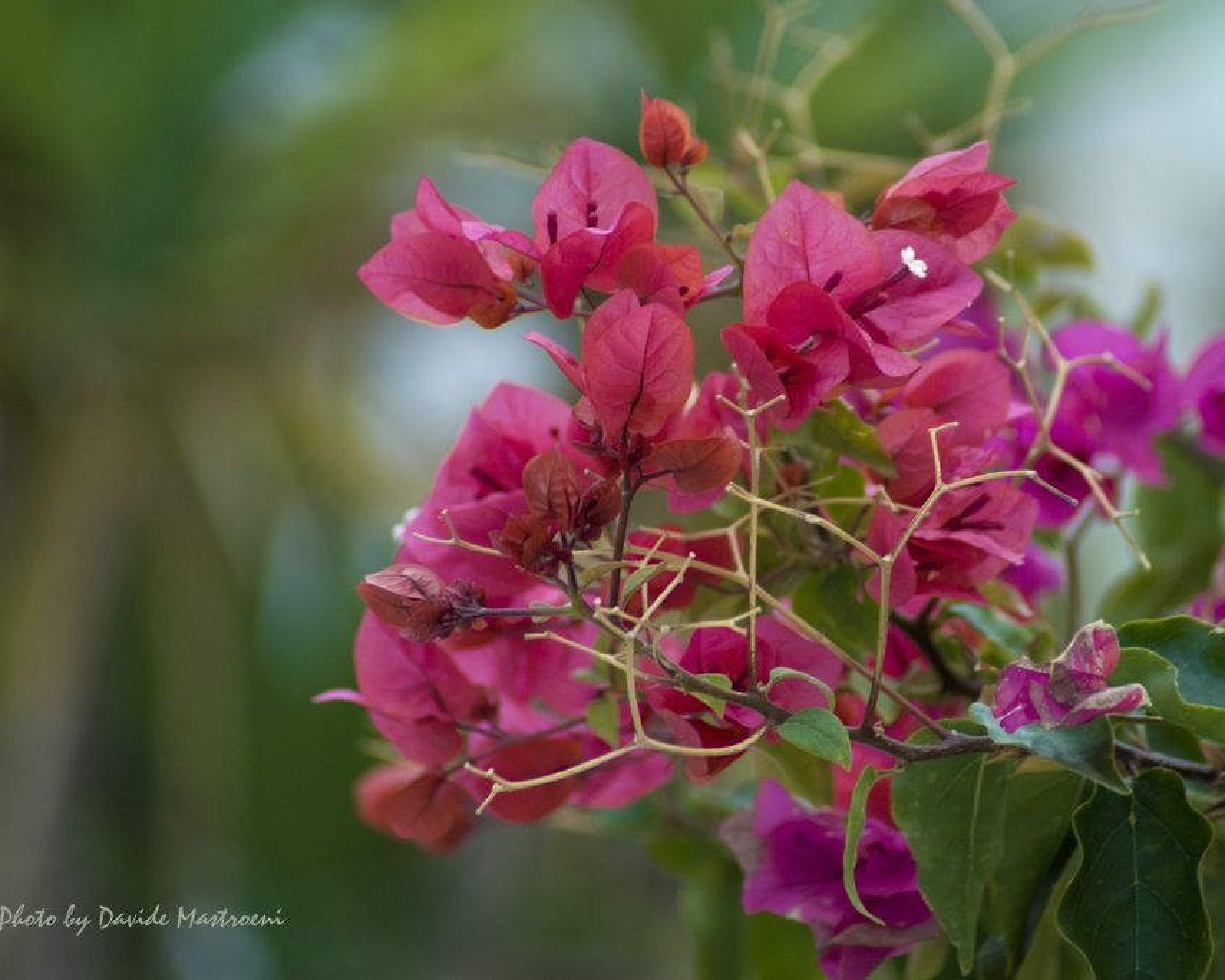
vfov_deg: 4.4
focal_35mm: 355
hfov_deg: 5.4
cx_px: 680
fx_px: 12869
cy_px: 490
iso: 400
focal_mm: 210
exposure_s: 1/200
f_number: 4.8
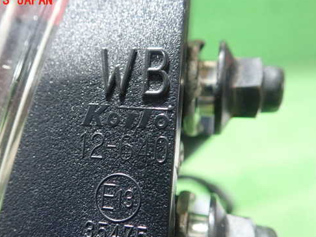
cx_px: 129
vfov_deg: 38.6
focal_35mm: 37
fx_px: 338
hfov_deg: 49.9
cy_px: 138
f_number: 2.3
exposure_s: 1/40
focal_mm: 5.5
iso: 800
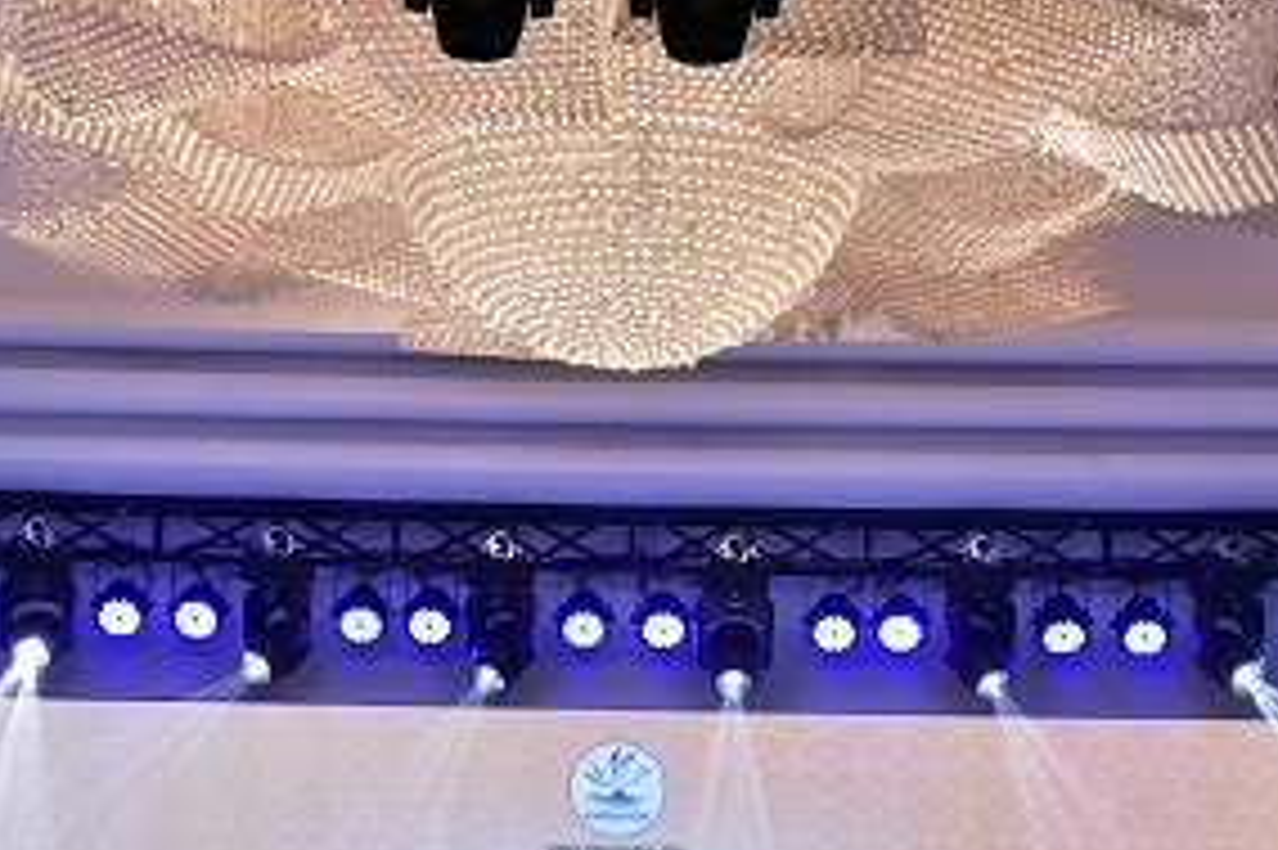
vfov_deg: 12.3
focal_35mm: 110
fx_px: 3903
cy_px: 886
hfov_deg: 18.6
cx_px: 540
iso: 3200
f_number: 8
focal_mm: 52
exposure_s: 1/100
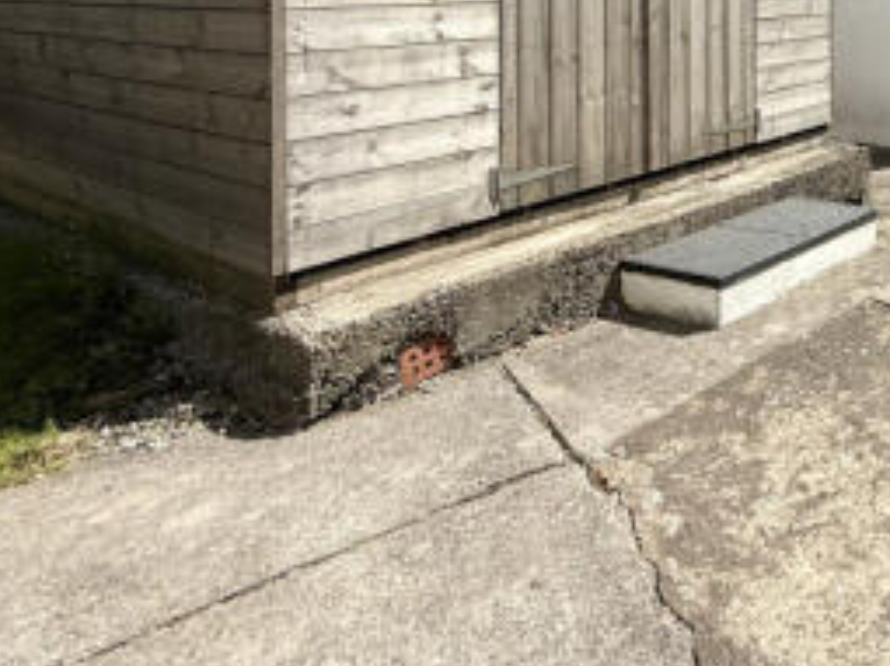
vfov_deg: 38.3
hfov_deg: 46.1
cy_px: -26
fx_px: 822
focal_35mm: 32
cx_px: 920
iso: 50
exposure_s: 1/1613
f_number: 2.2
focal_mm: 2.22
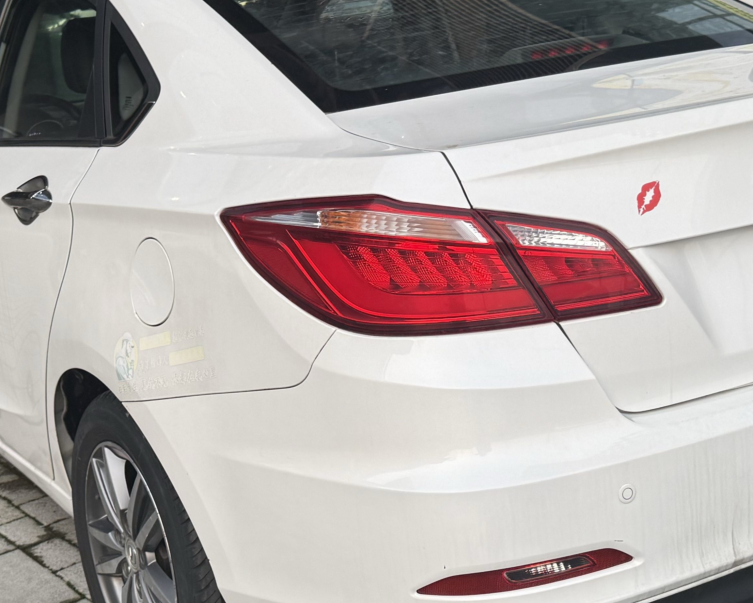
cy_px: 275
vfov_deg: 26.2
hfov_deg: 32.5
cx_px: 355
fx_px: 1293
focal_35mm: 58
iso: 125
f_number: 1.78
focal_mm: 6.76
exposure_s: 1/121
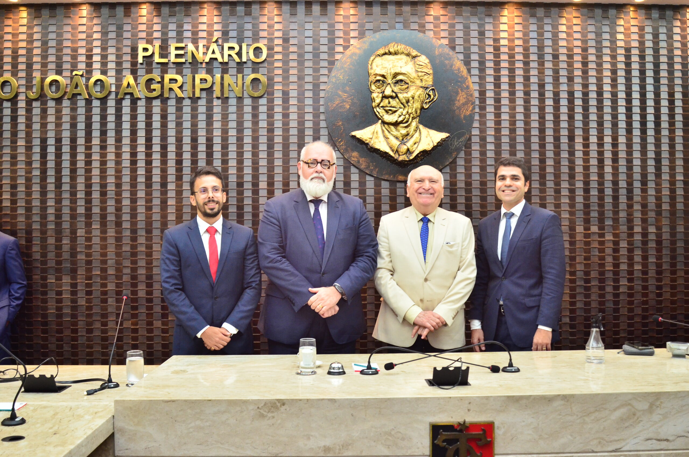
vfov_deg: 36.7
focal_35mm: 36
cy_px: 228
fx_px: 688
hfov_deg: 53.2
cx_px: 344
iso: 1600
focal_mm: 24
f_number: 4
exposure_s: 1/90
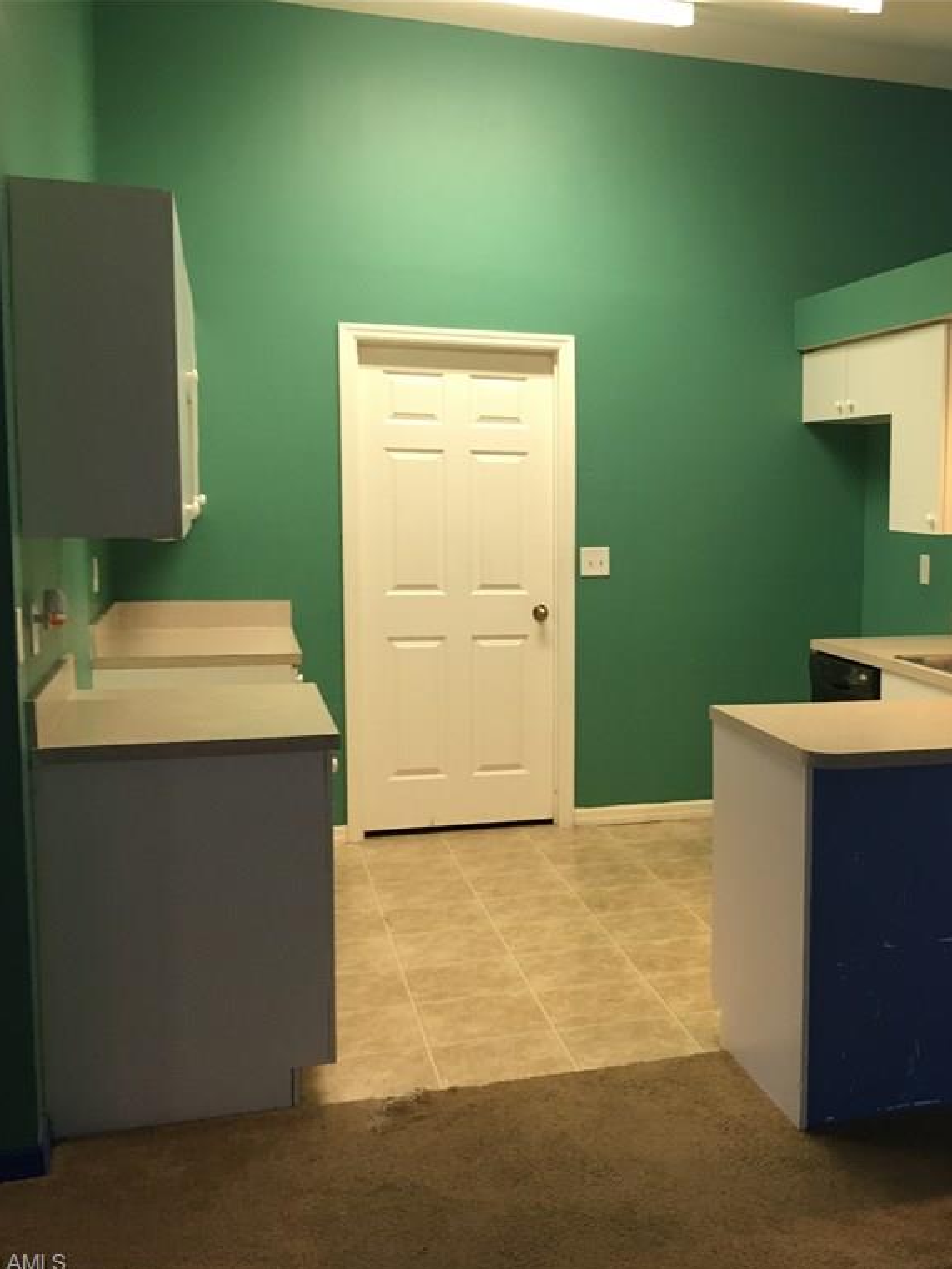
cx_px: 797
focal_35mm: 39
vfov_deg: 47.9
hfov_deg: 35.3
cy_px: 639
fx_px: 1430
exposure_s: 1/30
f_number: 2.2
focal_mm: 4.15
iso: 100
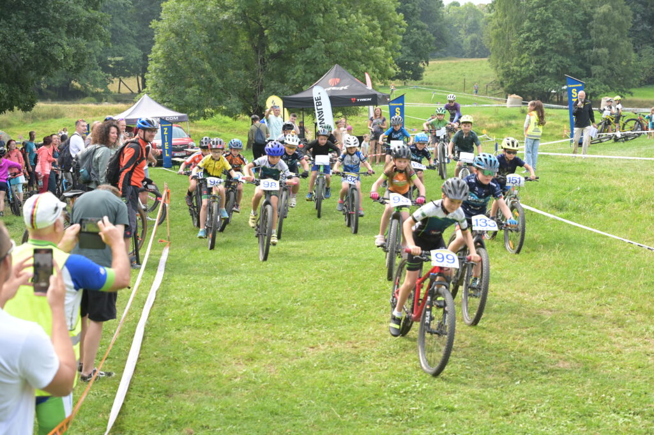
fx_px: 1271
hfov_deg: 28.9
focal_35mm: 70
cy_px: 218
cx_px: 327
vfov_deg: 19.4
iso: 1250
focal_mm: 70
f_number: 5
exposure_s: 1/1000
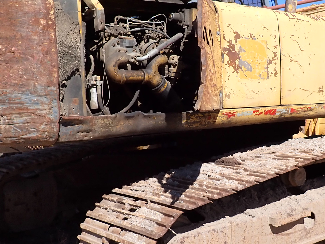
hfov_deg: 37.5
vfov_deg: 28.6
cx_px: 176
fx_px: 479
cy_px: 122
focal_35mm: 51
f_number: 8
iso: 100
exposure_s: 1/200
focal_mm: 4.5
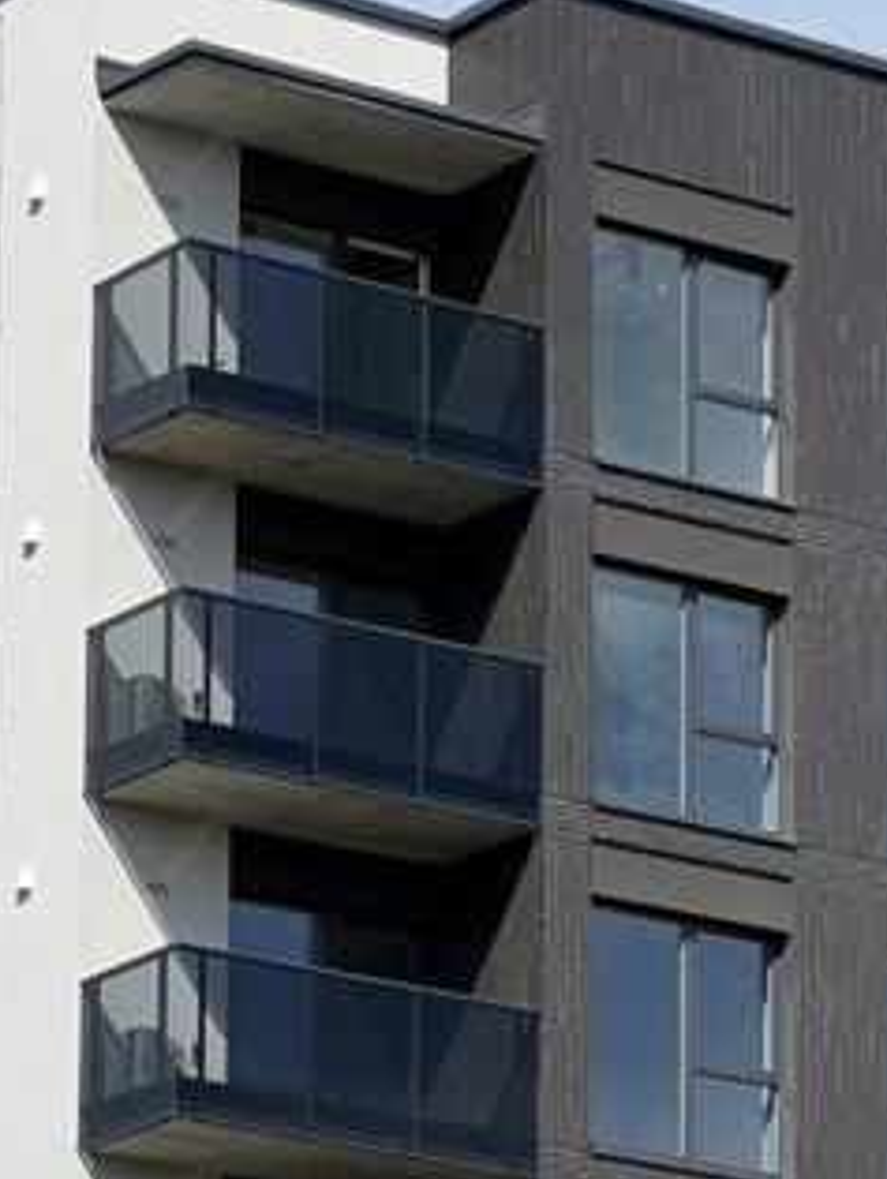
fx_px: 8524
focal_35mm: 250
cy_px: 1602
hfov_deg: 6.0
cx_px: 588
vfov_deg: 7.8
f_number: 2.8
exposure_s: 1/1074
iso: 32
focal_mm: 9
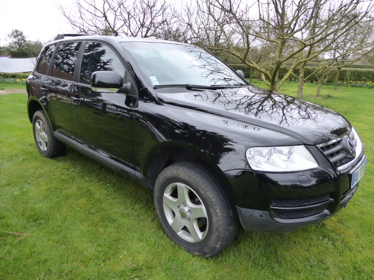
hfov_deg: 69.4
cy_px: 140
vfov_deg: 54.9
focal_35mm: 25
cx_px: 187
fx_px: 270
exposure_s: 1/100
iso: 400
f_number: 3.3
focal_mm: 4.3
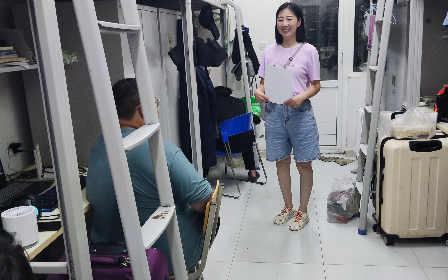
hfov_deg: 54.0
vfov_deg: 35.3
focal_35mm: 36
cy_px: 146
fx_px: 440
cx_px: 225
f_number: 1.79
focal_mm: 4.71
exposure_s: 1/33
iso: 605
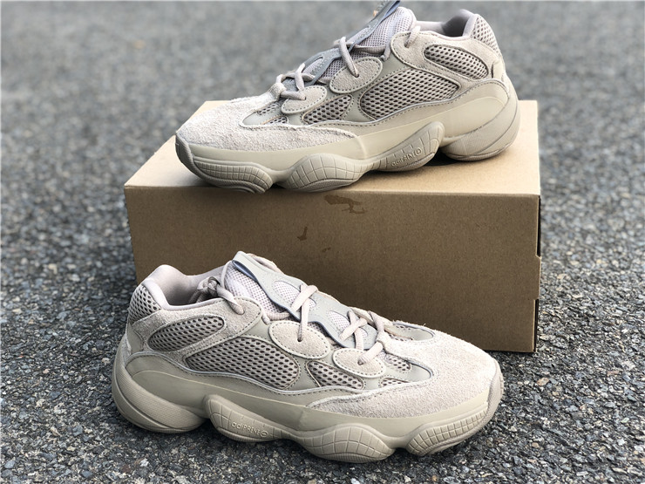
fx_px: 969
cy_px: 242
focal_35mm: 52
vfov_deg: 28.0
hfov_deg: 36.8
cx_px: 322
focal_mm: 6
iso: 16
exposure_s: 1/235
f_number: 2.4
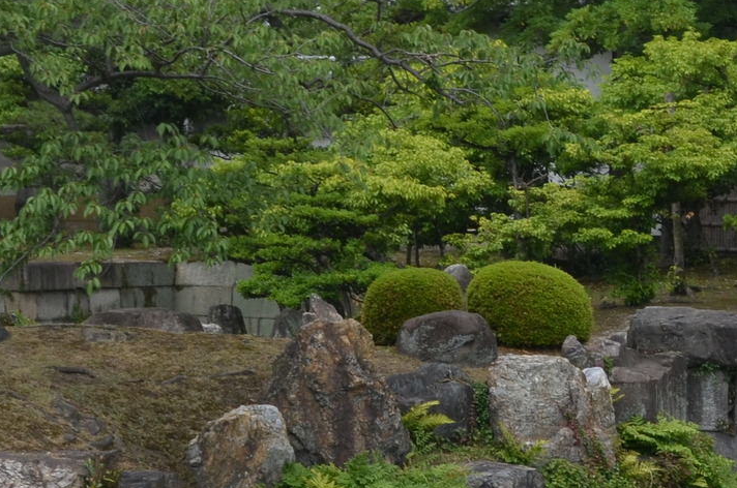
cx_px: 859
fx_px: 3229
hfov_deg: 12.7
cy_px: 305
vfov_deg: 8.7
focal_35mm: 158
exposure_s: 1/250
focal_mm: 30
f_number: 8
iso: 200
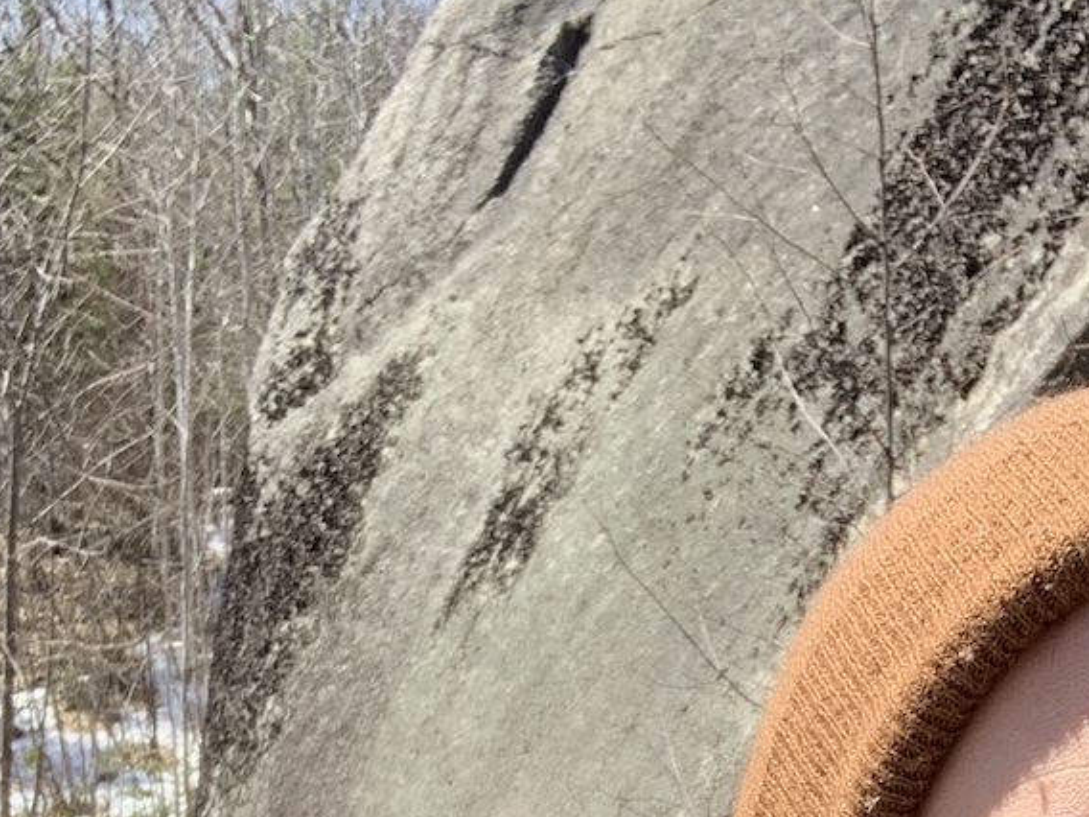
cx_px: 907
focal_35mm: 87
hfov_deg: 22.1
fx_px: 2737
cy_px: 1103
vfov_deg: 16.0
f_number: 2.2
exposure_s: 1/537
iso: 16
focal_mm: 2.87
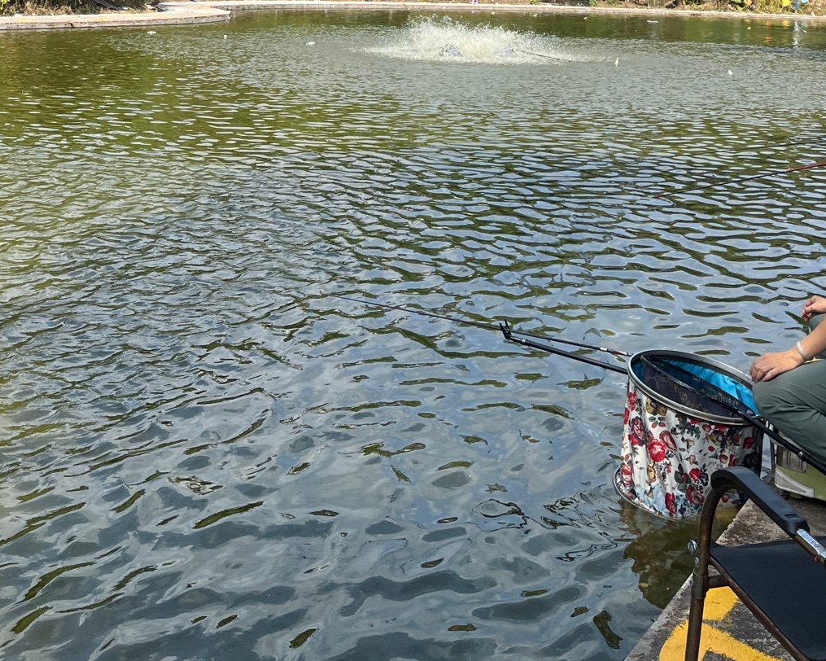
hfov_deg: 37.2
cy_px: -129
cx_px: 484
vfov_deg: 26.8
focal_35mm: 50
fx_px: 1222
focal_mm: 5.1
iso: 50
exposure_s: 1/3745
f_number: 1.6
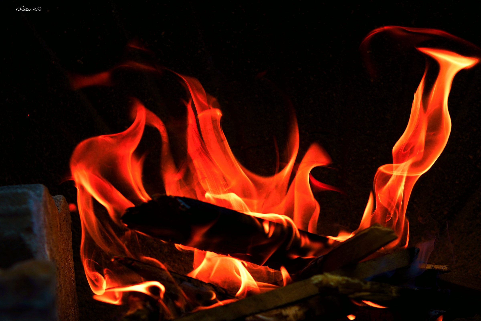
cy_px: 160
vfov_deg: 9.3
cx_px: 240
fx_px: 1964
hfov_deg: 14.0
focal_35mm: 147
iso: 400
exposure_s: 1/1000
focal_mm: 98
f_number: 4.5
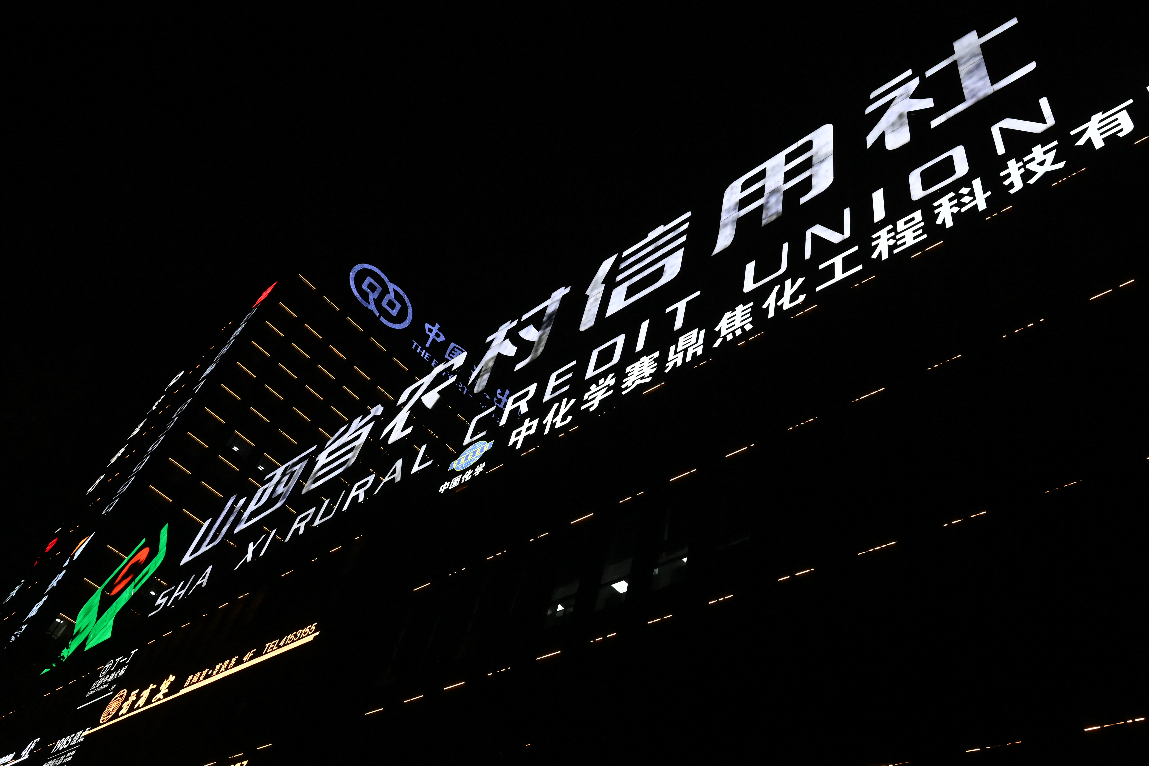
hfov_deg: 63.7
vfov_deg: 45.0
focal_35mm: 29
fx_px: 926
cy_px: 383
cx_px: 574
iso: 12800
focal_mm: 29
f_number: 8
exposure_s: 1/1600
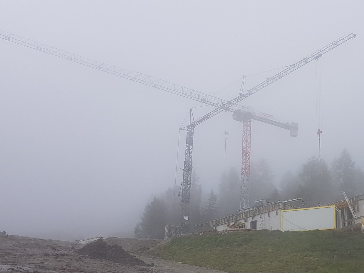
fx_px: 557
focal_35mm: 53
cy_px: 174
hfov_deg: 35.3
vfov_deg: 27.4
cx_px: 275
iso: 40
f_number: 1.7
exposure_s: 1/1100
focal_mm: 4.2
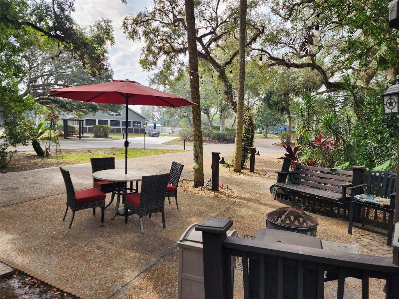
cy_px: 150
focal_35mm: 23
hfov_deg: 73.9
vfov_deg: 58.9
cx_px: 200
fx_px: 265
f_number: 1.8
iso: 12
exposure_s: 1/264
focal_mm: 6.4
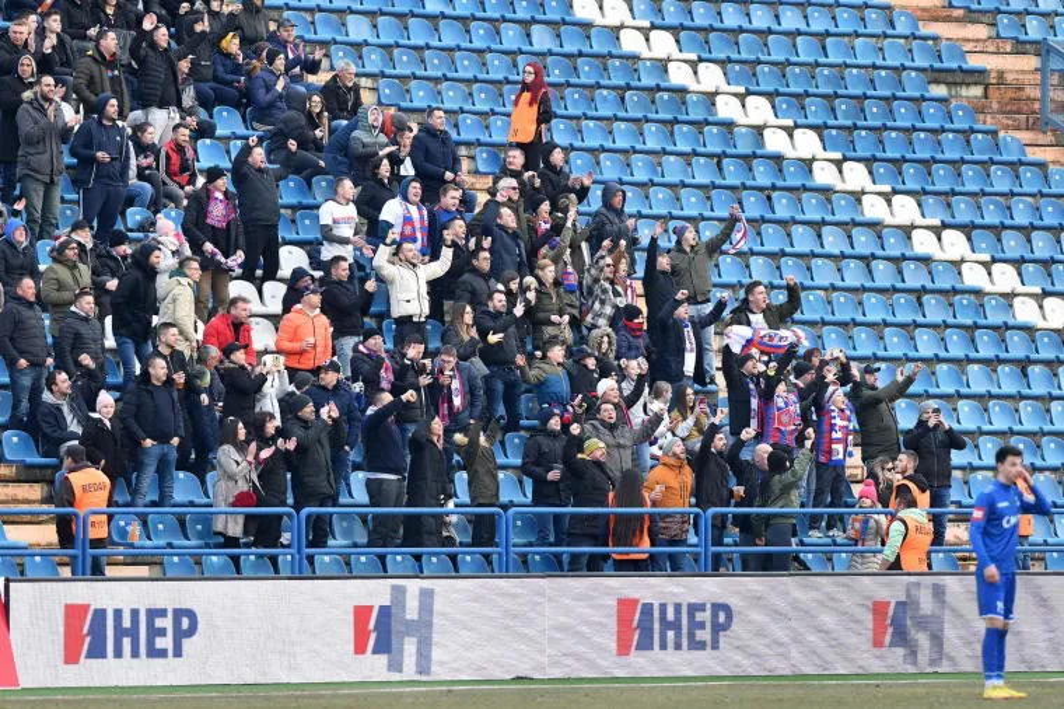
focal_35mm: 300
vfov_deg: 4.6
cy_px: 354
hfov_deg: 6.9
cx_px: 532
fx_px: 8862
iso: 1250
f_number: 4.5
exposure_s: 1/1250
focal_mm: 300
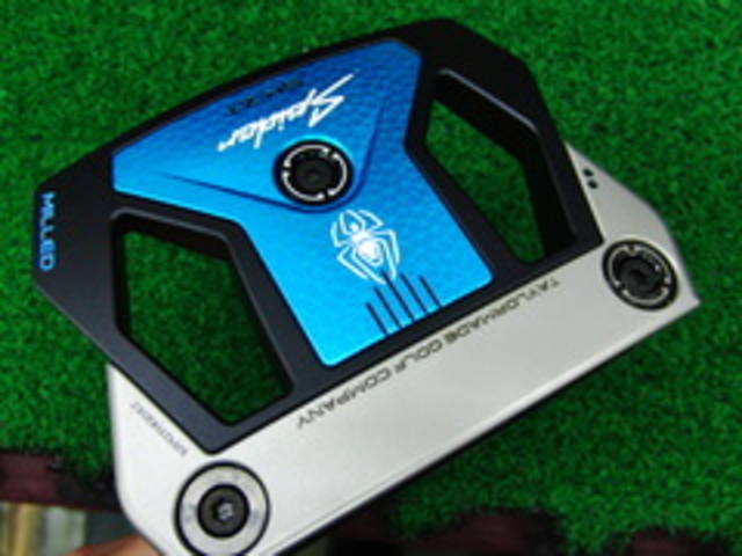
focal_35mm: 37
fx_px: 793
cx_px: 371
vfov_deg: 38.7
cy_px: 278
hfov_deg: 50.1
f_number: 3.6
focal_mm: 6.42
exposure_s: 1/60
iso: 400
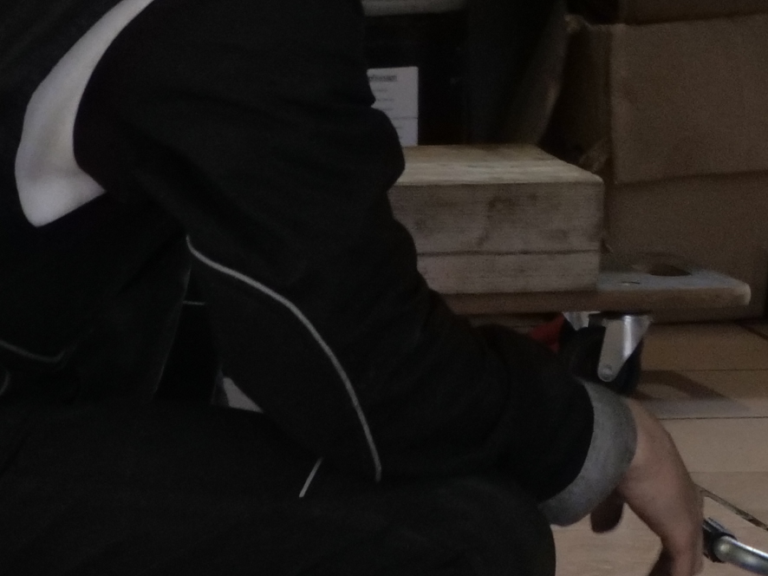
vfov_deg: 2.9
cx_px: 1415
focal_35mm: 503
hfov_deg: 3.9
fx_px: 11157
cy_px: -597
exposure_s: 1/40
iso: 1600
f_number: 5
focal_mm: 60
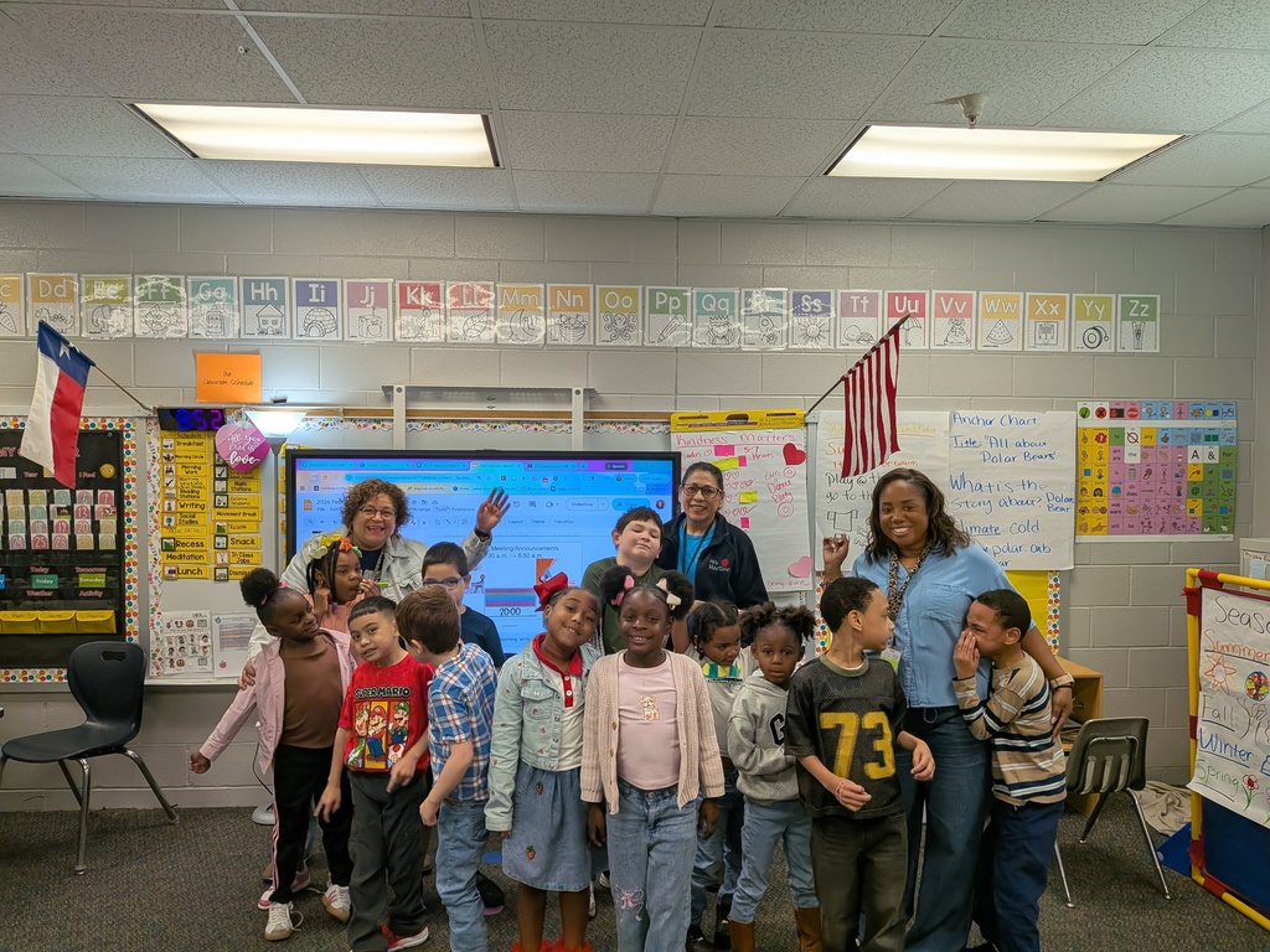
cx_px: 635
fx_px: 881
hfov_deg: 71.6
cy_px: 476
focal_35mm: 24
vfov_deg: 56.8
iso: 62
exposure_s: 1/120
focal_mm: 4.53
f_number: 1.7
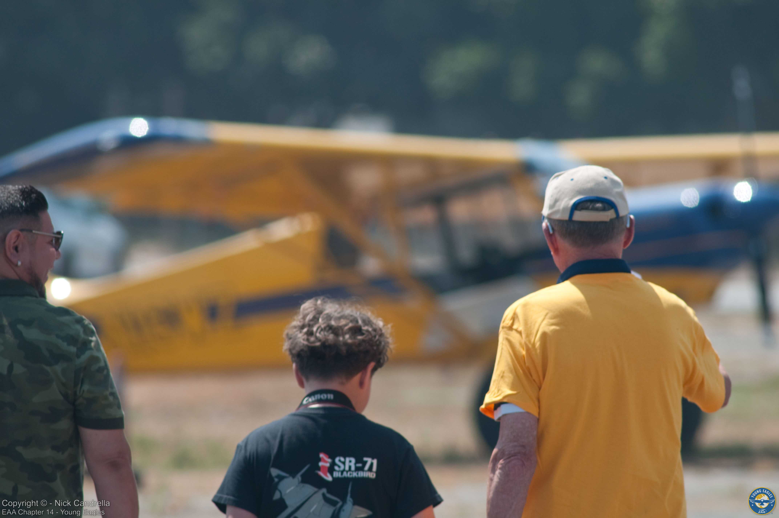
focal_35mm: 450
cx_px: 390
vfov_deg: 3.0
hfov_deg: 4.6
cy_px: 259
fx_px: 9726
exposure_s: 1/320
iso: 100
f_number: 6.3
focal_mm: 300
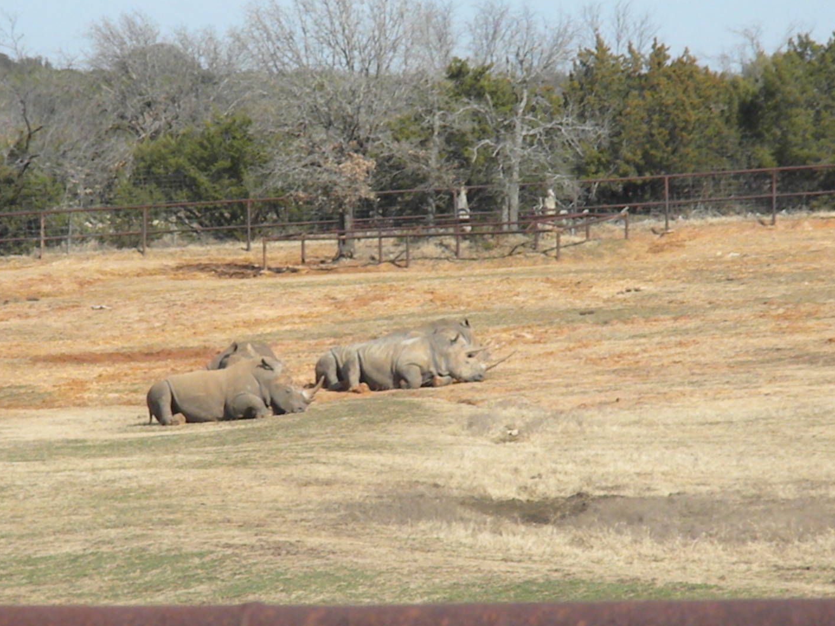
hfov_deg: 6.7
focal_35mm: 295
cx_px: 383
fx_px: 7117
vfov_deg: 5.0
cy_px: 297
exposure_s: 1/385
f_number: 14
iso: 640
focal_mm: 46.2
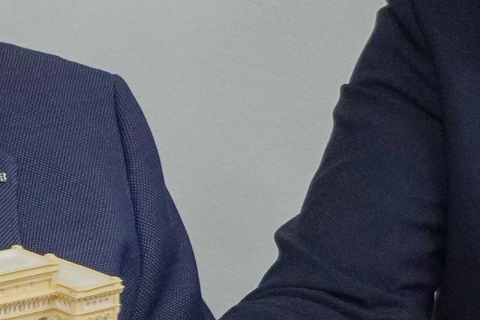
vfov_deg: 4.7
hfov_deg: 6.9
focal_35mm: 292
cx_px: -412
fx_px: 3887
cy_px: 361
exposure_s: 1/125
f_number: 5.6
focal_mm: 34.3
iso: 1250
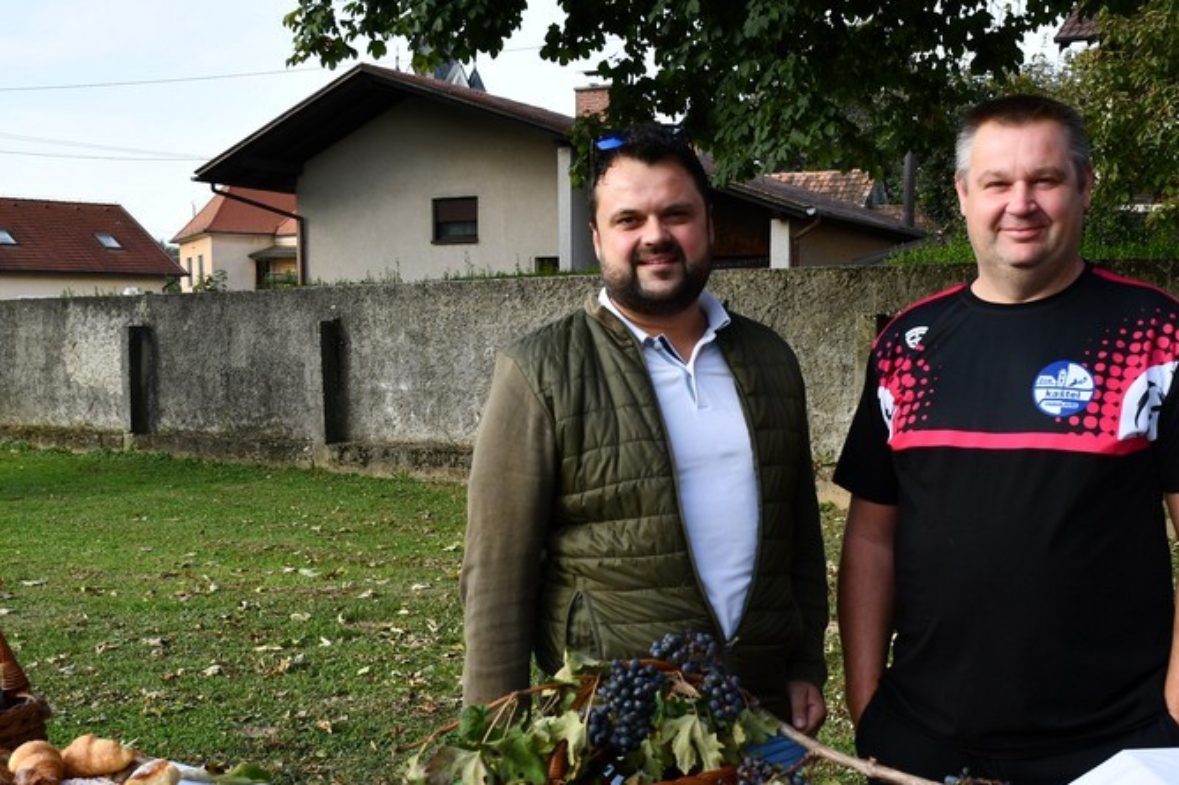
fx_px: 1506
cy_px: 557
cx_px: 699
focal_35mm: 46
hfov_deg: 42.6
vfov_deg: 28.9
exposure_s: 1/250
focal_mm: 20
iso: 200
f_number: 5.6
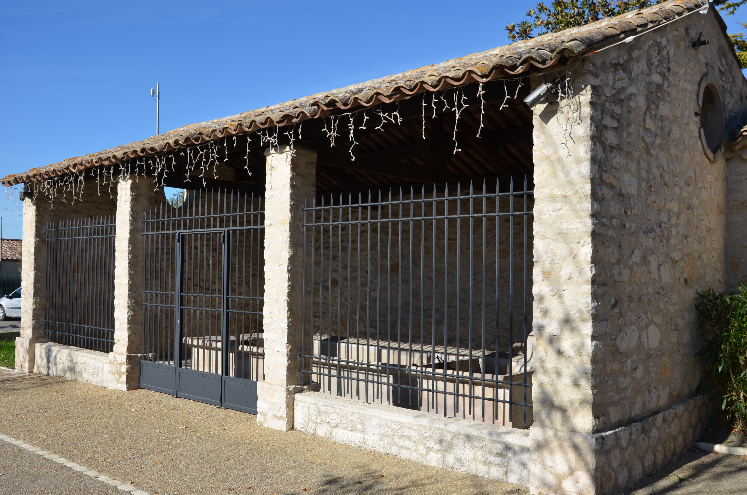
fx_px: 683
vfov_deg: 39.8
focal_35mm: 33
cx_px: 374
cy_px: 248
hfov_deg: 57.3
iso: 100
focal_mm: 22
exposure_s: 1/250
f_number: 8
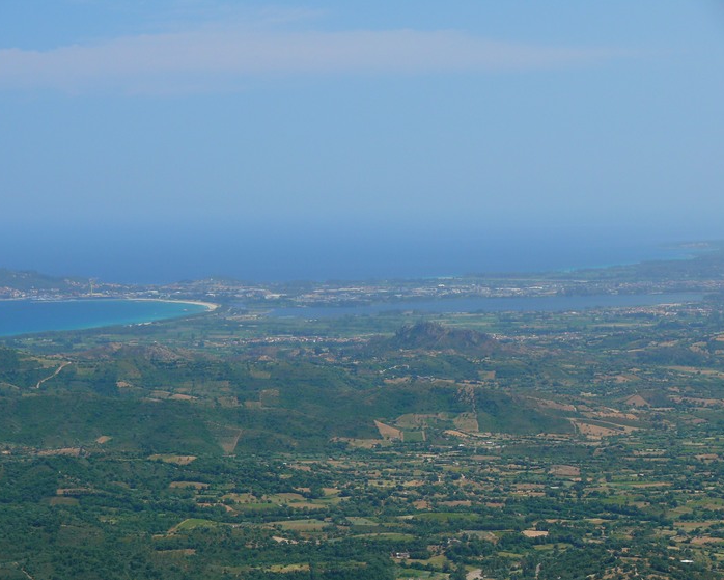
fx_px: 2808
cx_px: 361
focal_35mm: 131
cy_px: 289
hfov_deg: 14.7
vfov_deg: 11.8
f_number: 5
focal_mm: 26.5
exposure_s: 1/200
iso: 100
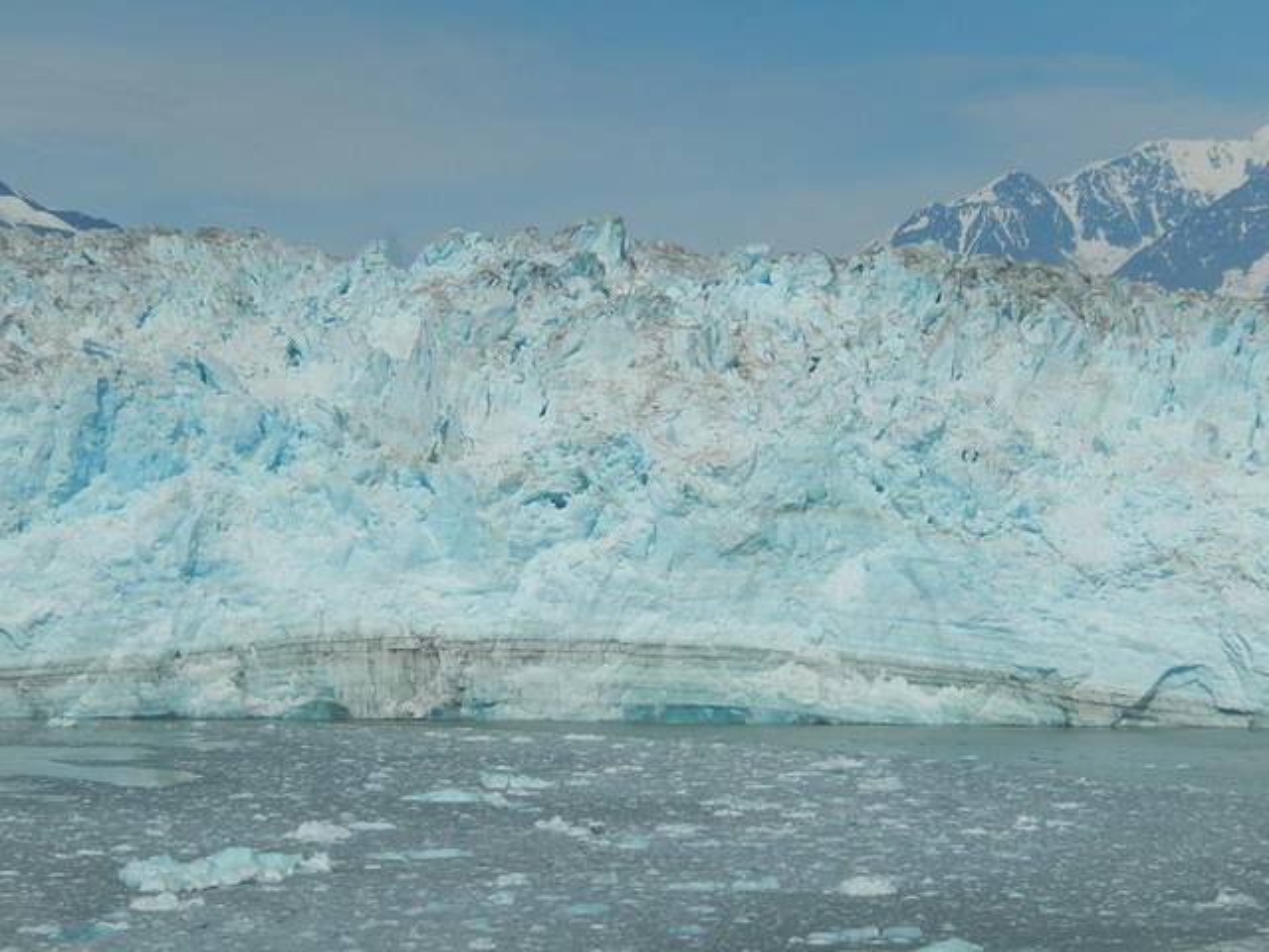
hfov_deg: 20.7
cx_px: 634
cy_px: 476
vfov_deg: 15.6
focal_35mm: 95
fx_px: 3483
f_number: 10.4
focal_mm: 17
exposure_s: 1/640
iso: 125
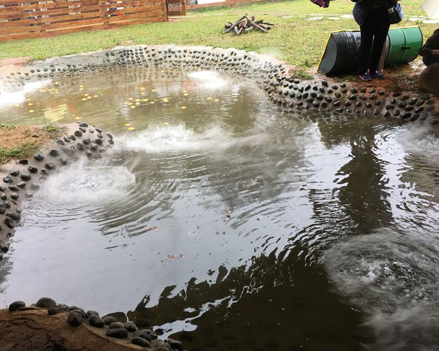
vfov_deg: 47.1
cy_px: 177
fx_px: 403
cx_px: 204
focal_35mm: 31
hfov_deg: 57.1
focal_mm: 4.15
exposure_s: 1/40
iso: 25
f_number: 2.2
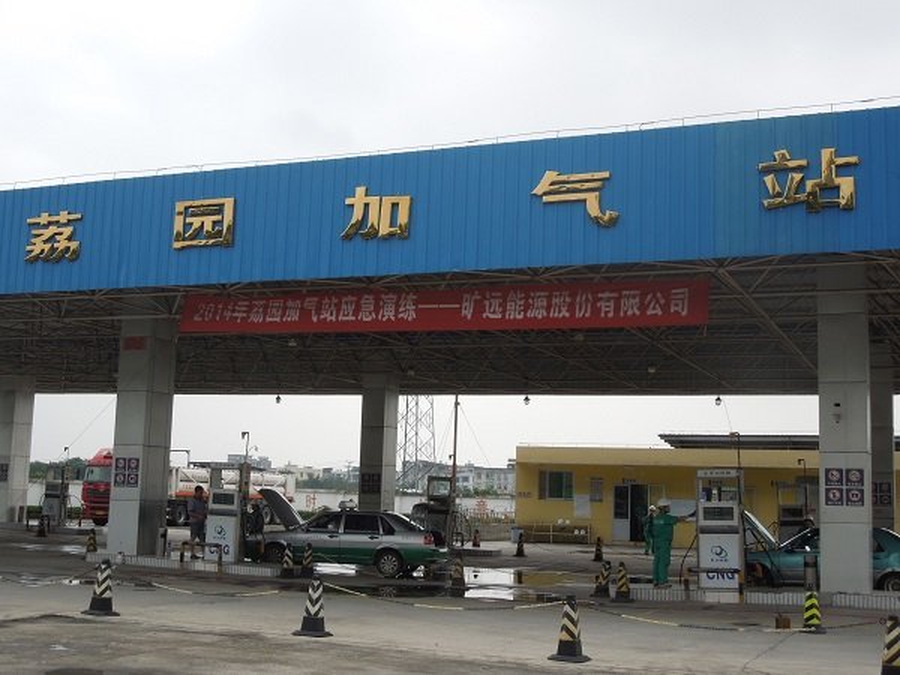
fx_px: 1118
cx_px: 450
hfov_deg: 43.9
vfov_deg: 33.6
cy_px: 338
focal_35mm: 43
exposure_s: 1/800
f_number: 3.9
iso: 100
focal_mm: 7.8
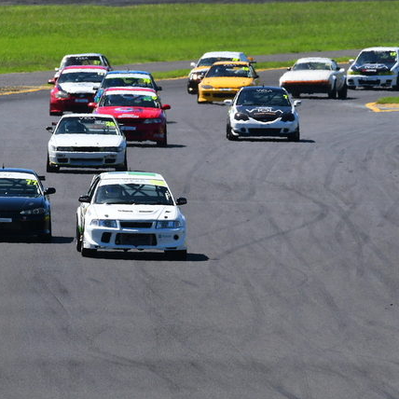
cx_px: 101
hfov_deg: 1.8
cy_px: 165
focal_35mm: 1000
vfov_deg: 1.8
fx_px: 13041
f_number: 13
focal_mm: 420
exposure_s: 1/640
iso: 500
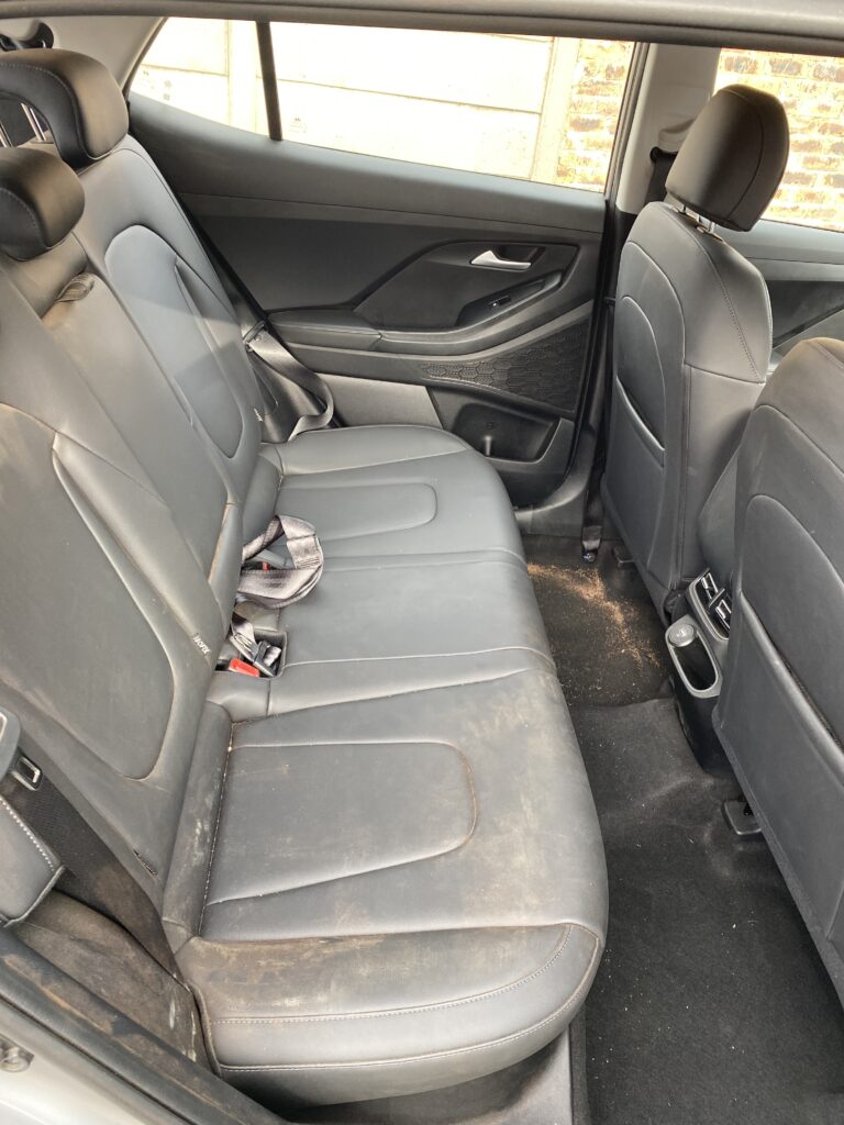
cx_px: 422
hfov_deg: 53.1
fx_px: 845
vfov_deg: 67.3
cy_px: 562
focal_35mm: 26
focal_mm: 4.25
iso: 125
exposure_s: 1/119
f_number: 1.8
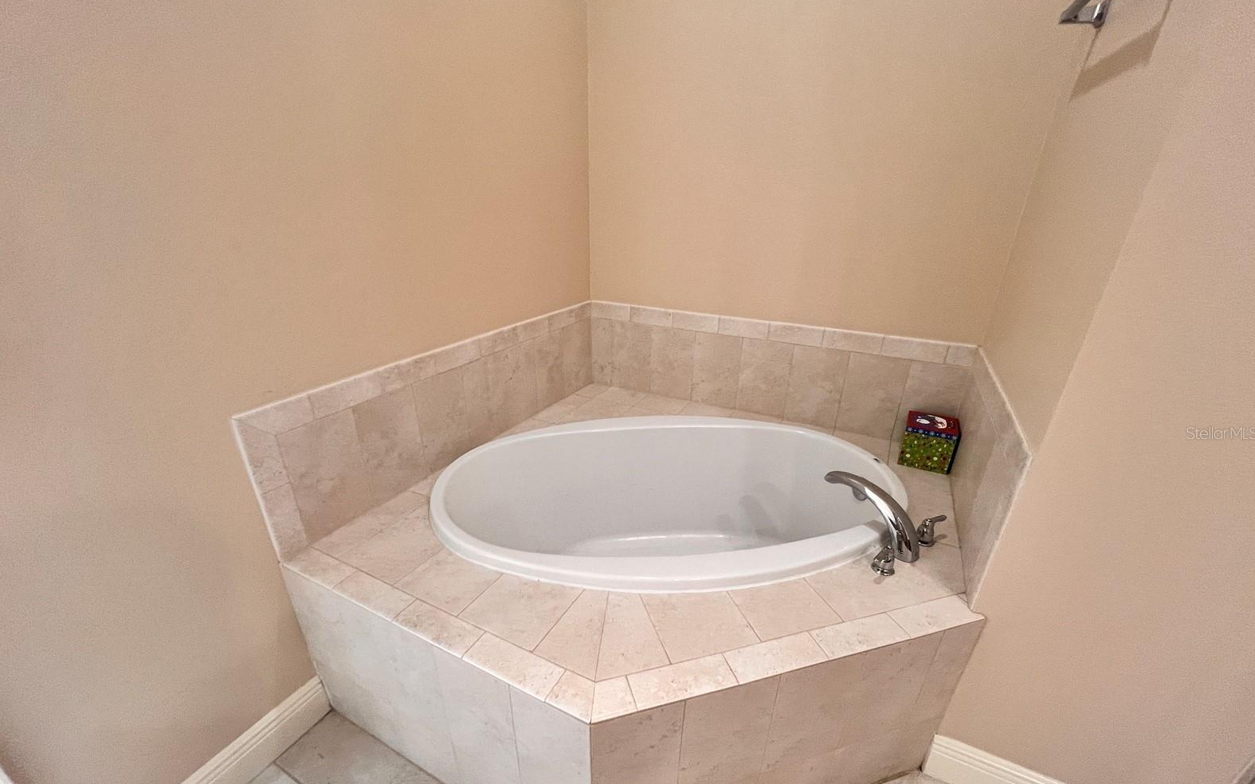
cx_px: 624
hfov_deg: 105.3
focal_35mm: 14
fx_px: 479
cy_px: 433
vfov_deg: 78.4
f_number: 1.8
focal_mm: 1.57
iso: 160
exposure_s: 1/60
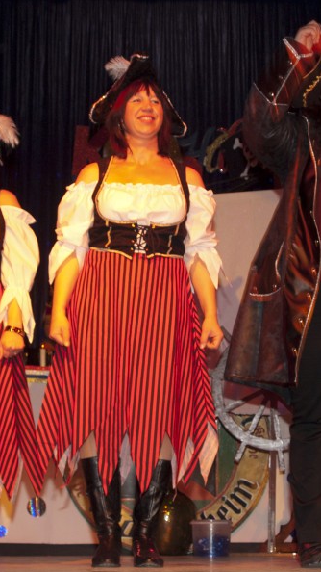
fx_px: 666
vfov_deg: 46.4
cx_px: 102
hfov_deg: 26.9
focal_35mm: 44
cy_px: 288
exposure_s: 1/30
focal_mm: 15
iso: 100
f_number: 3.6
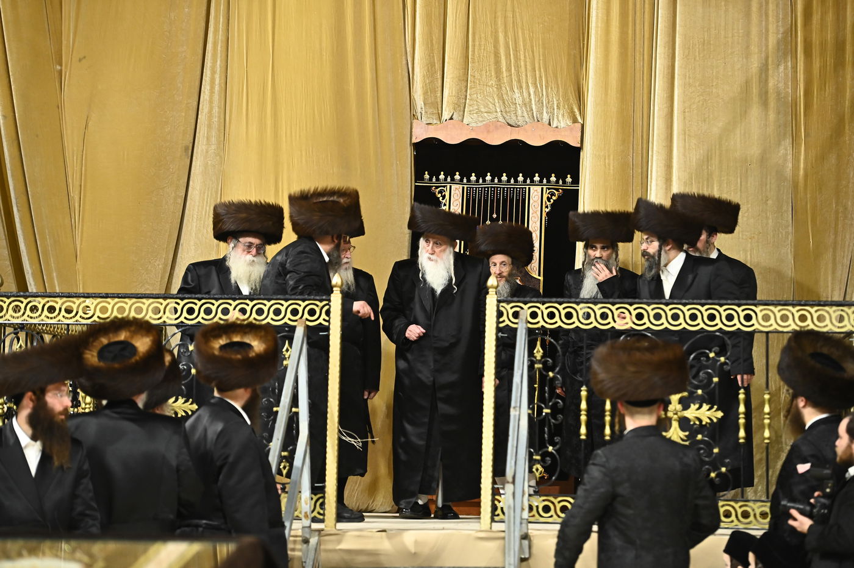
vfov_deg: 11.4
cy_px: 284
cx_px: 427
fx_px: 2845
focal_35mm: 120
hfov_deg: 17.1
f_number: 3.5
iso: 3200
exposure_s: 1/200
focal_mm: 120
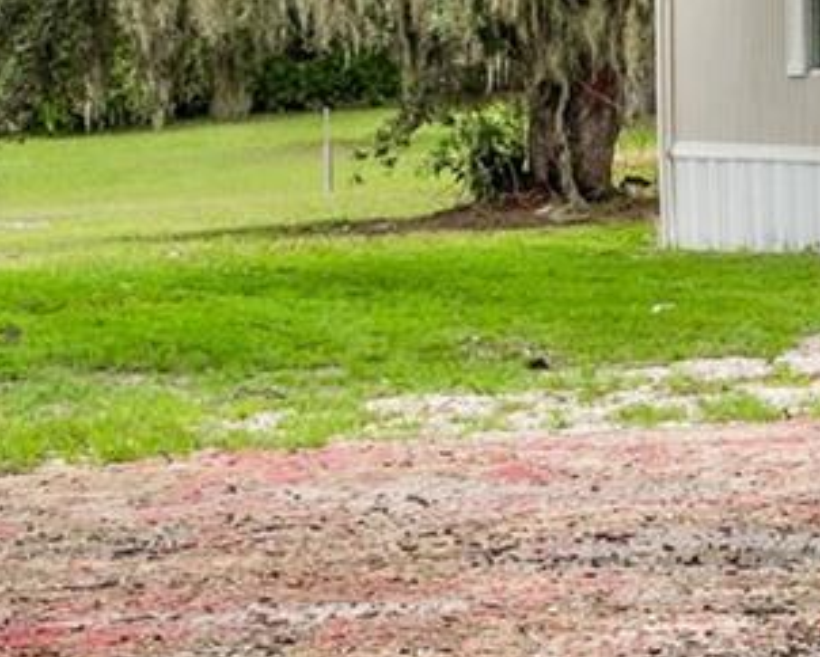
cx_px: 1982
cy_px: 52
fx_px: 3618
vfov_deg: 10.3
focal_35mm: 149
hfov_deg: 10.9
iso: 100
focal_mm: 20
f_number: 9
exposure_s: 1/60
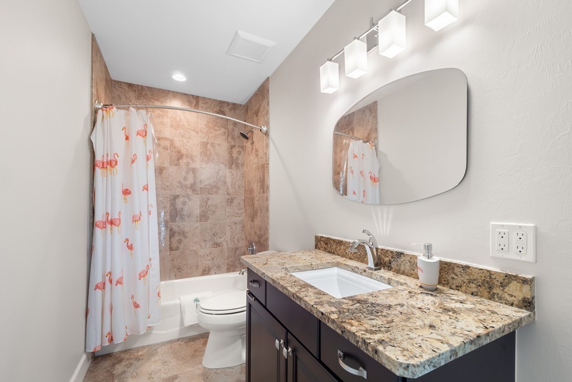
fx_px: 238
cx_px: 288
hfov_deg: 100.4
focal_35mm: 15
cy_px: 206
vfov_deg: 77.2
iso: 200
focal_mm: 7
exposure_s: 1/3
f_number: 7.1
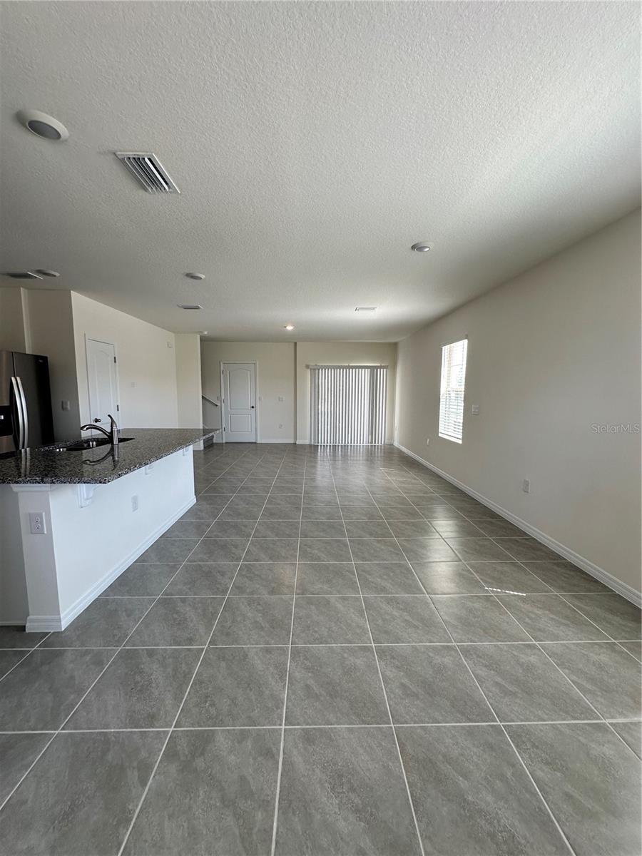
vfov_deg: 102.1
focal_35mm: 14
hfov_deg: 85.7
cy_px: 428
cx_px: 321
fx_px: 346
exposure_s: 1/120
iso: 80
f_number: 2.2
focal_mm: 2.22
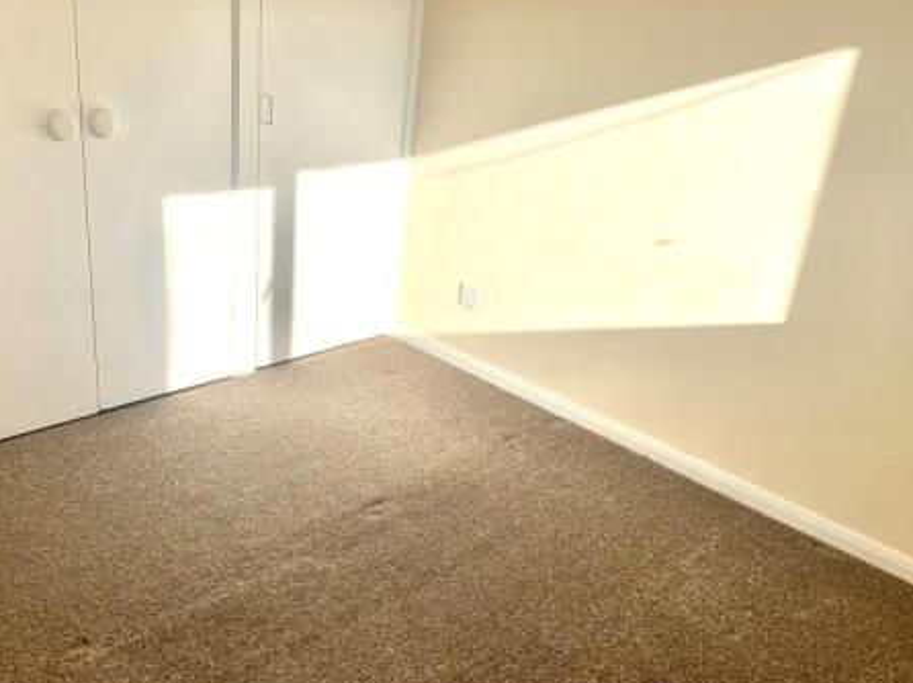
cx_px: 365
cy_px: 375
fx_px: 896
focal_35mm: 34
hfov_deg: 53.6
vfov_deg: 41.7
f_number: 1.8
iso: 25
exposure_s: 1/1406
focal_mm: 4.25
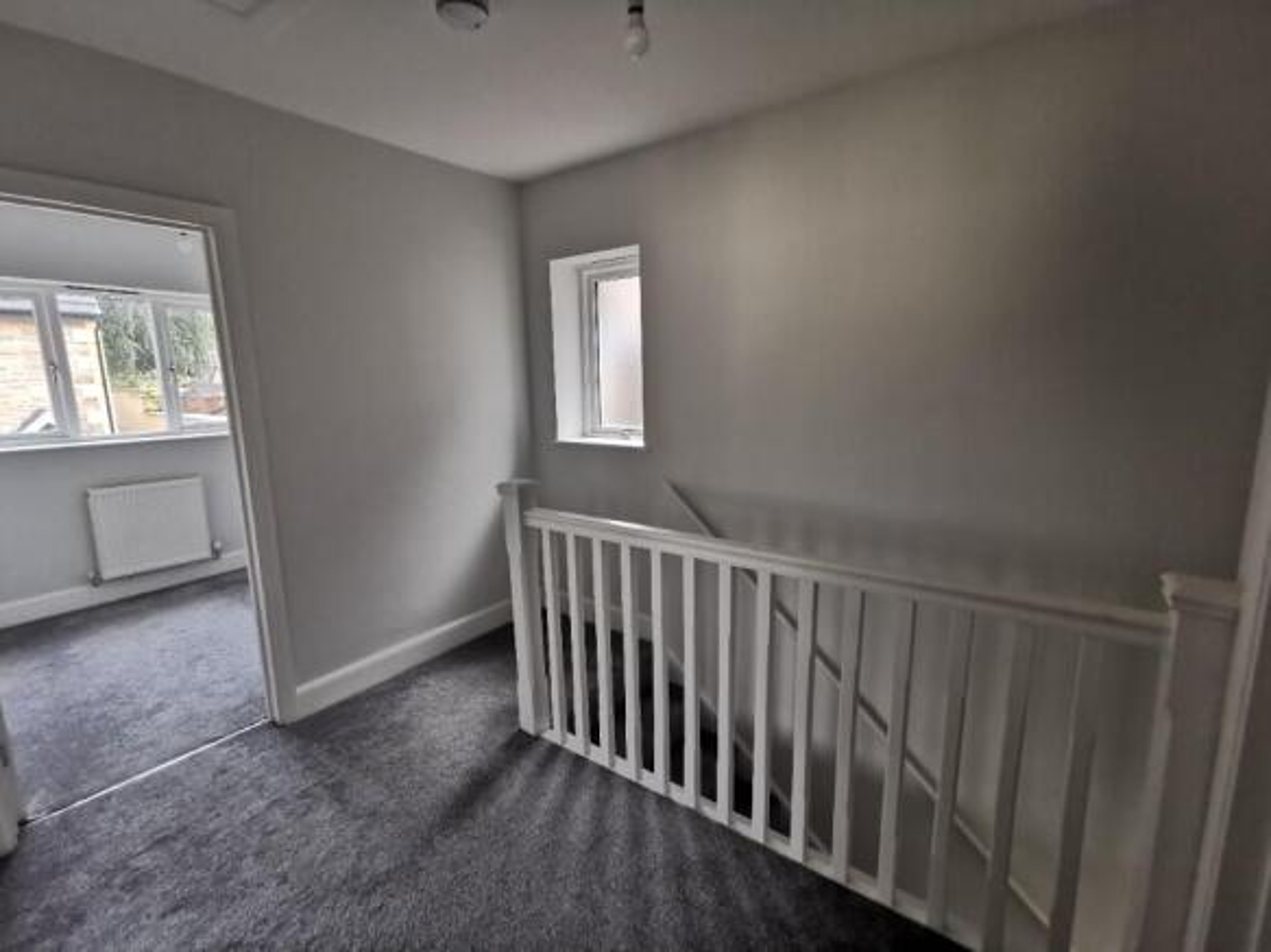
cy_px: 476
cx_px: 636
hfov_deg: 94.5
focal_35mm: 16
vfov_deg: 78.1
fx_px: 587
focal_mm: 2.35
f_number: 2.2
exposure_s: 1/50
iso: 100
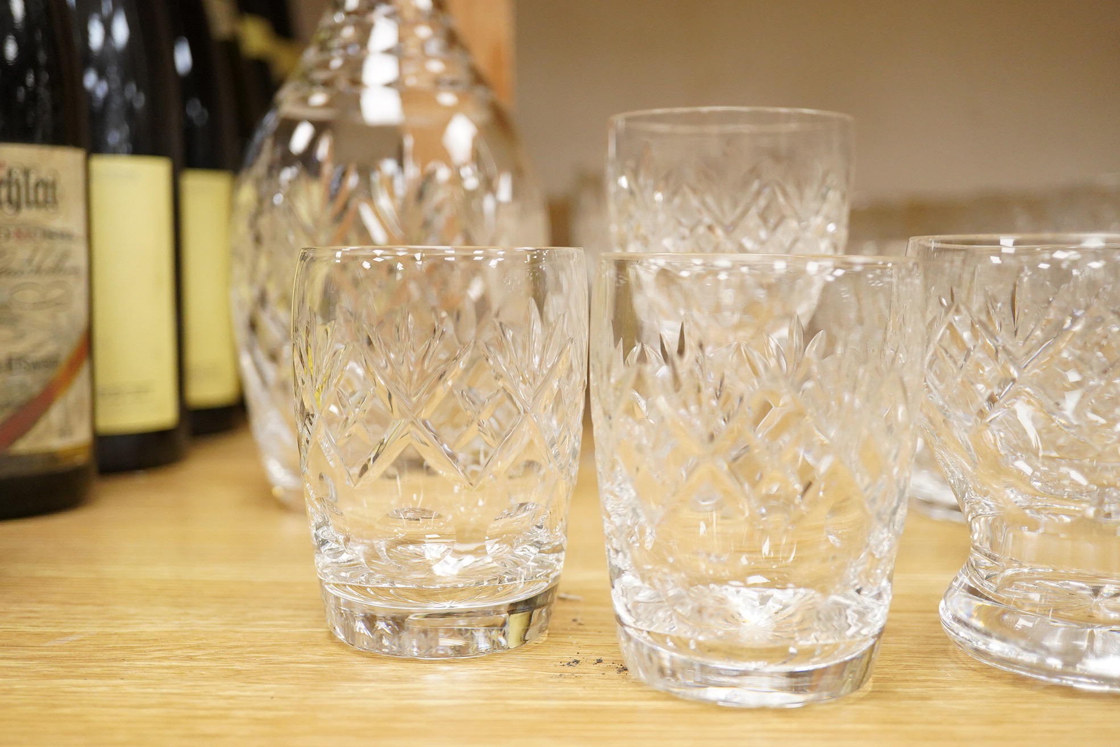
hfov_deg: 43.6
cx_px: 560
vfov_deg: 29.9
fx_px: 1400
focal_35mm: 45
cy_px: 374
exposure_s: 1/400
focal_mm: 30
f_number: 3.5
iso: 2500
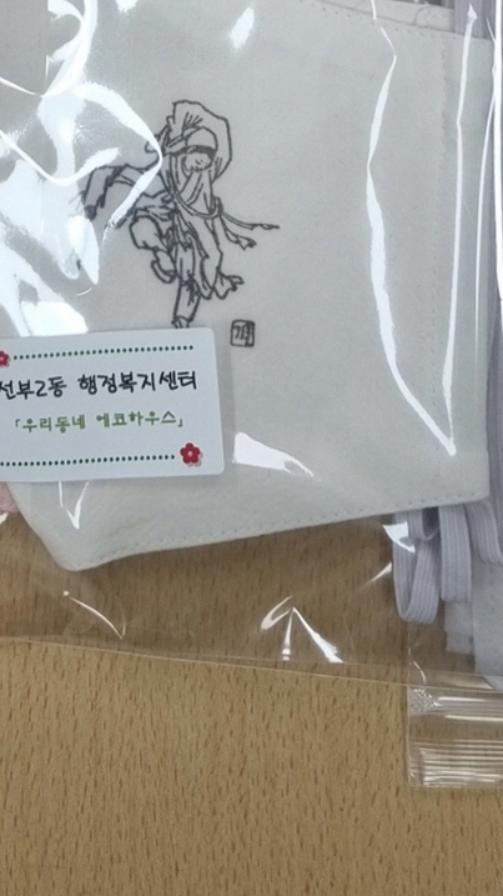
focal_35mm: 79
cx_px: 27
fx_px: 1874
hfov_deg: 15.1
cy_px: -272
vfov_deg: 23.6
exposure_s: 1/120
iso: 80
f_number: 1.8
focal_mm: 5.4
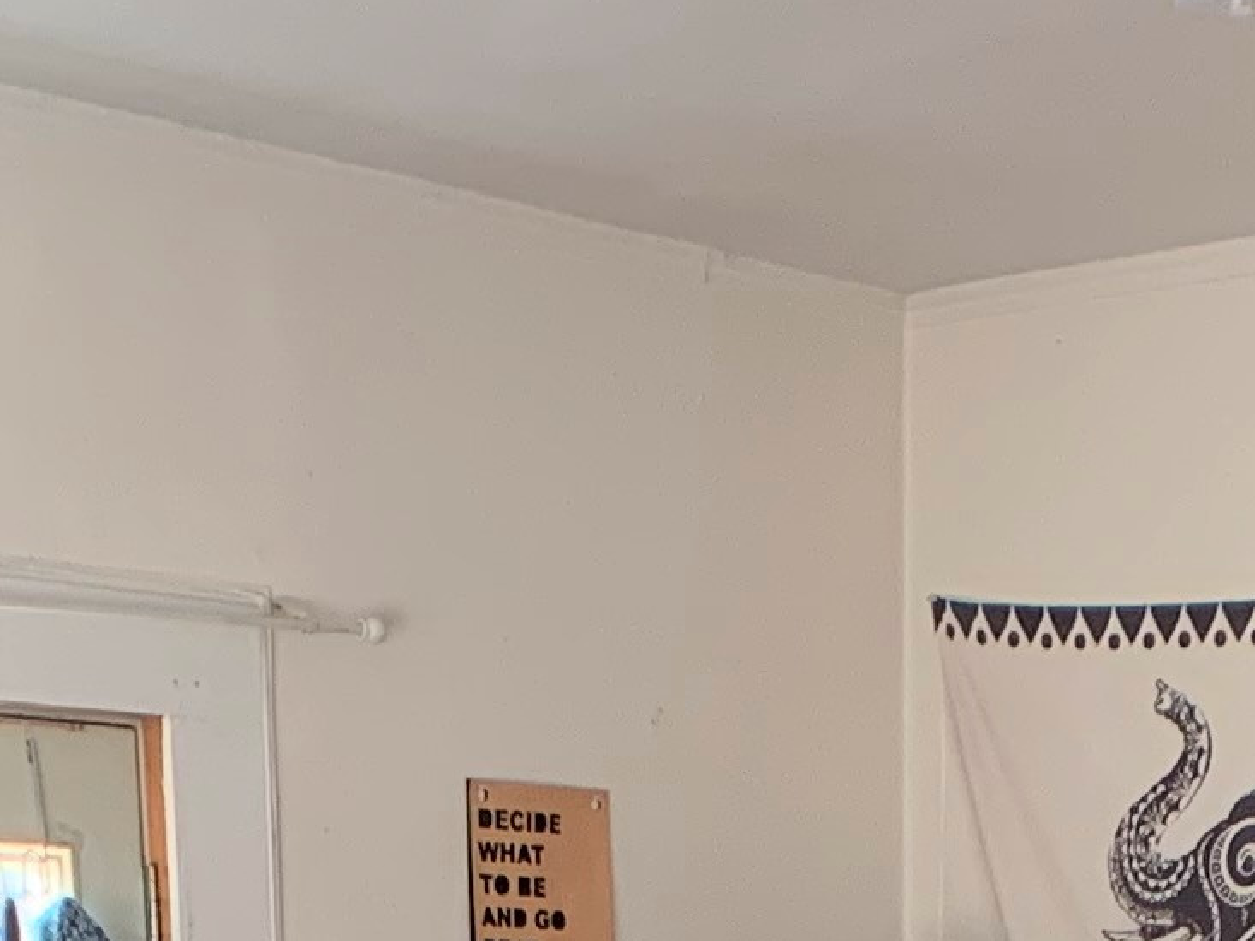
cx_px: 877
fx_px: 5185
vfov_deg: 9.6
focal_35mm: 143
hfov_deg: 13.8
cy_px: 2002
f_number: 1.8
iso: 100
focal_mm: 4.25
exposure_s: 1/98
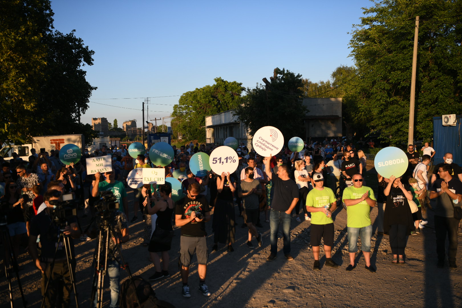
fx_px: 436
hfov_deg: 55.8
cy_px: 154
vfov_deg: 38.9
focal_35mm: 34
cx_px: 231
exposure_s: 1/4000
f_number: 2.8
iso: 320
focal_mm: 34
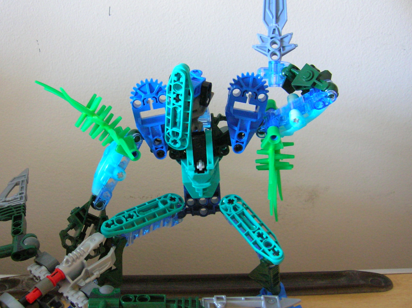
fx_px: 523
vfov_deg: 32.8
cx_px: 156
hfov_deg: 42.7
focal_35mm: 44
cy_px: 148
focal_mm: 5.7
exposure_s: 1/2.7
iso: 200
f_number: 2.9
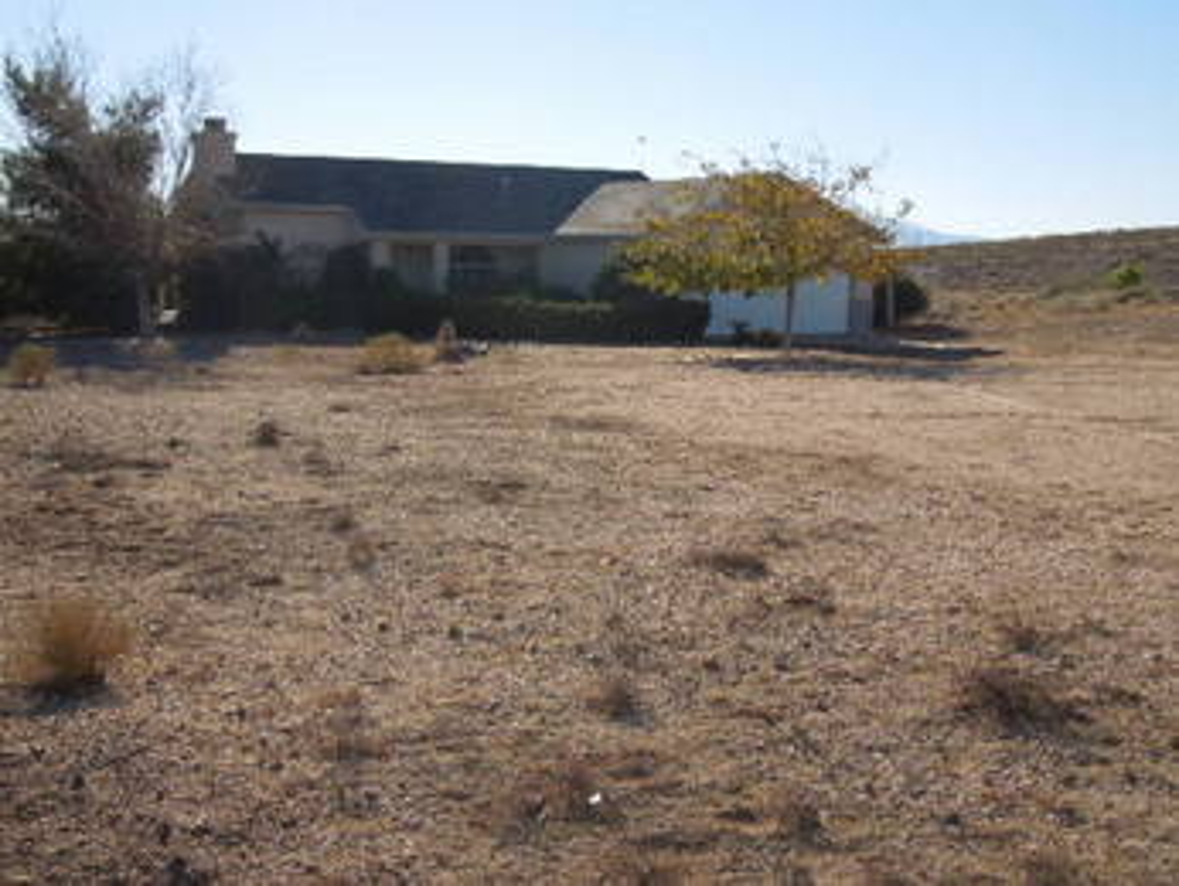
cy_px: 443
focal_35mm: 43
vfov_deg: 33.6
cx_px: 590
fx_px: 1466
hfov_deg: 43.8
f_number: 7.8
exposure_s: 1/1000
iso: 400
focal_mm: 7.8
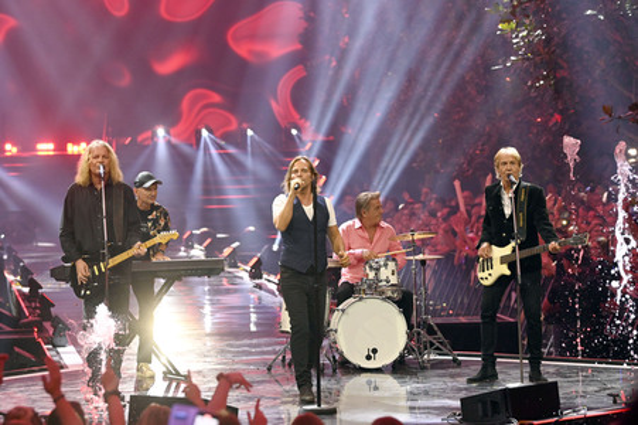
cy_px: 212
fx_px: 2922
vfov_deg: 8.3
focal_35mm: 165
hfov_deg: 12.5
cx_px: 319
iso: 6400
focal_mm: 165
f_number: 5
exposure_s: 1/640
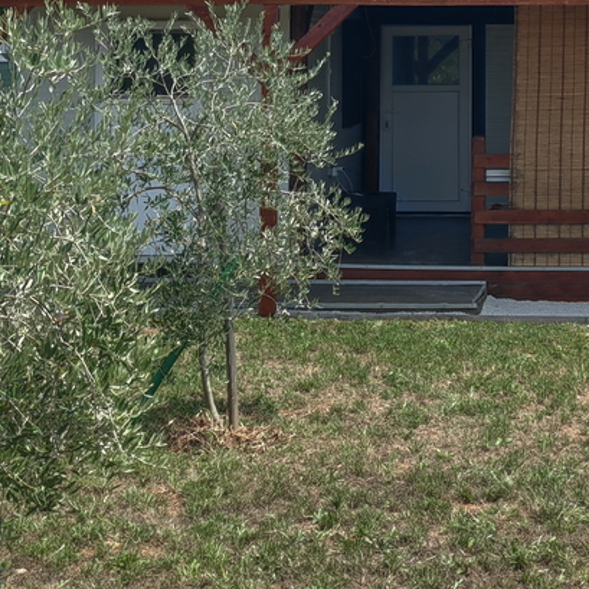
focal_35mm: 84
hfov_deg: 20.3
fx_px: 1617
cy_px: -95
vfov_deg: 19.6
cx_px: 521
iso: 50
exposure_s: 1/2890
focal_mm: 5.54
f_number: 1.8
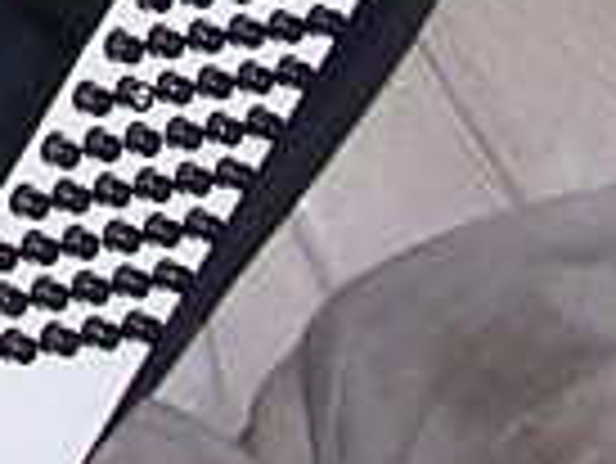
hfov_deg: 8.4
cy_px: -509
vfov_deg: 6.5
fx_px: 3954
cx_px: -697
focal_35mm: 222
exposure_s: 1/60
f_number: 2.8
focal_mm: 6.3
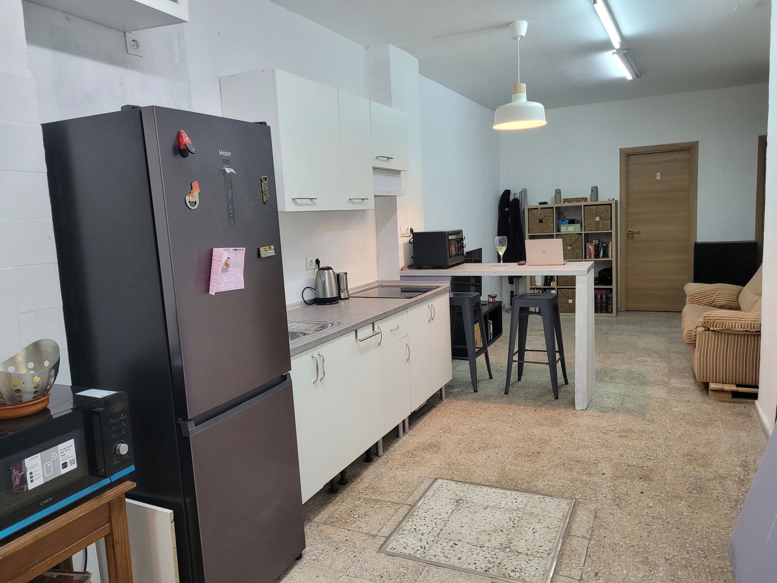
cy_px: 292
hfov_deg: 67.3
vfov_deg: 53.1
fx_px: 584
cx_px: 388
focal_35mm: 26
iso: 320
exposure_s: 1/100
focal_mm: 5.4
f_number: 1.8
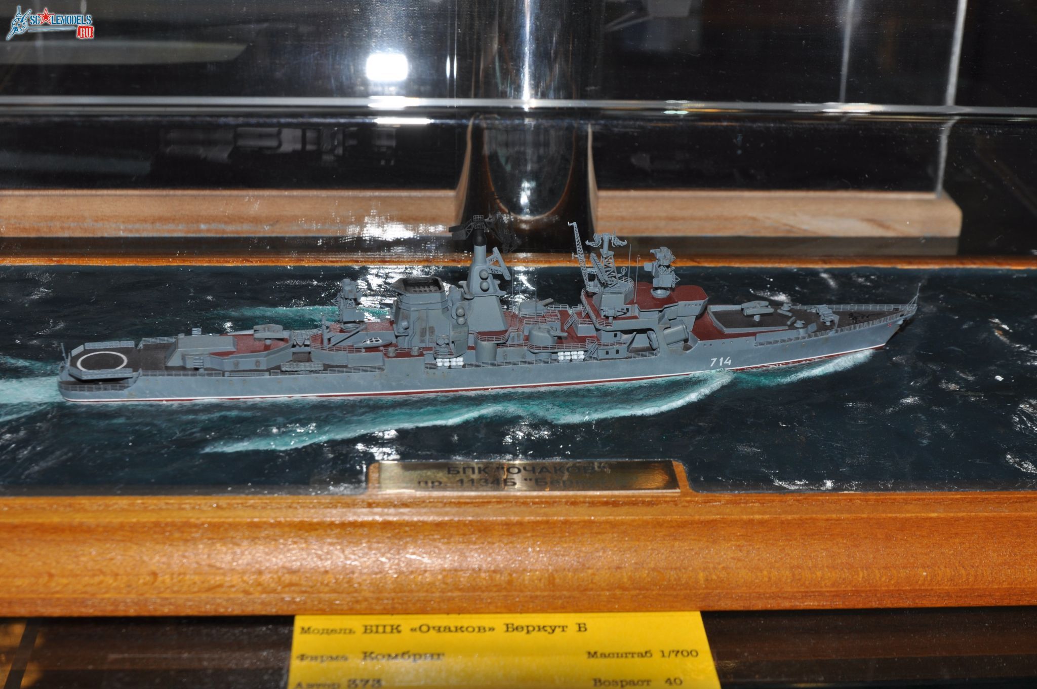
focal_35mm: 60
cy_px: 344
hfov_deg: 33.4
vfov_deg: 22.6
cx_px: 518
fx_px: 1726
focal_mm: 40
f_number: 10
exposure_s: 1/100
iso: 200
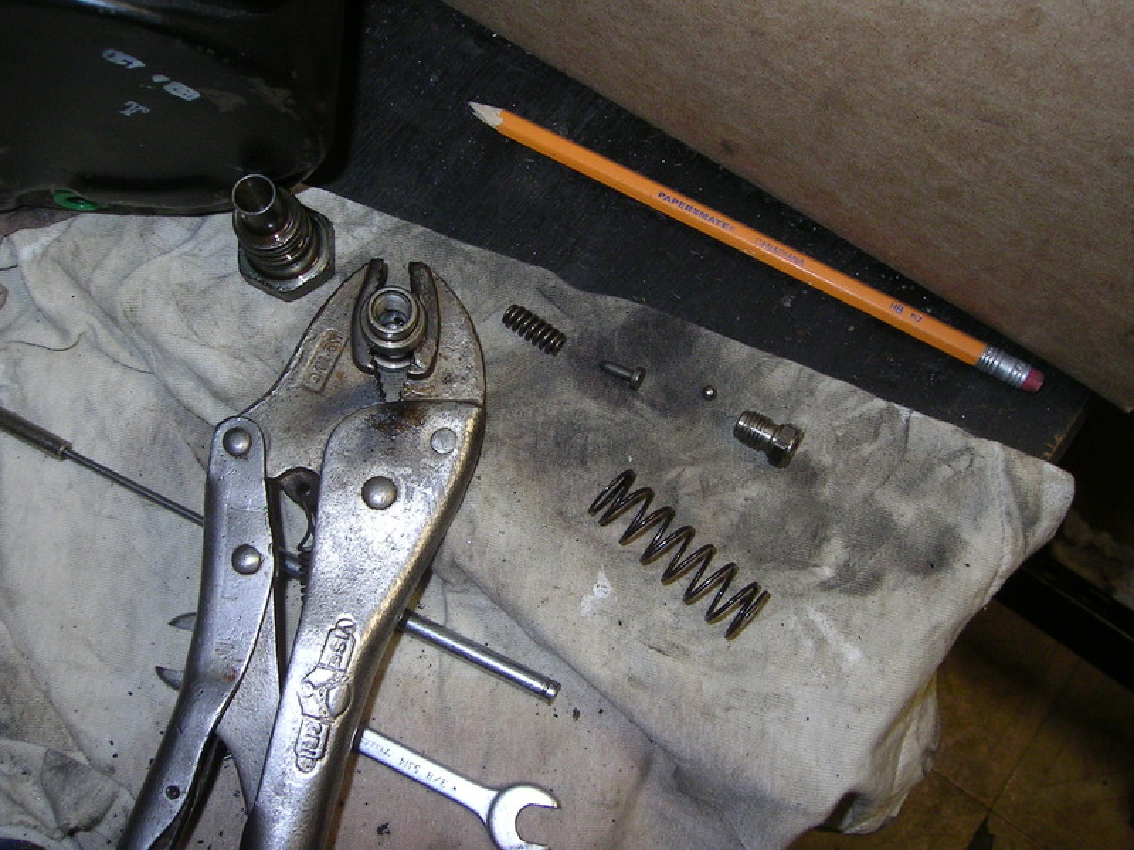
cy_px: 425
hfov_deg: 51.4
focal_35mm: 36
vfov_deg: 39.7
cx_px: 567
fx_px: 1179
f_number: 4.8
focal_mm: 5.6
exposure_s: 1/30
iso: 100
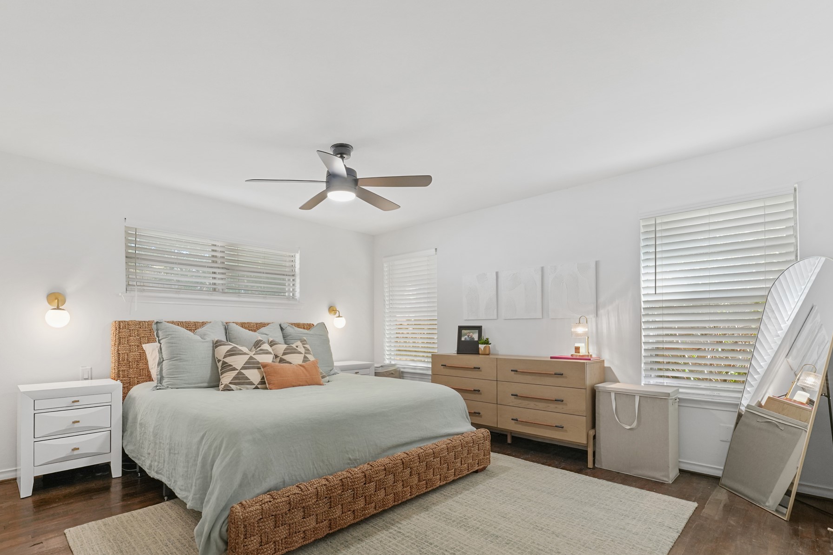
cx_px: 371
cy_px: 332
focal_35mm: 17
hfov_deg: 92.9
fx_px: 393
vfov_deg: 69.7
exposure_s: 1/6
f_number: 9
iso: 500
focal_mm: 14
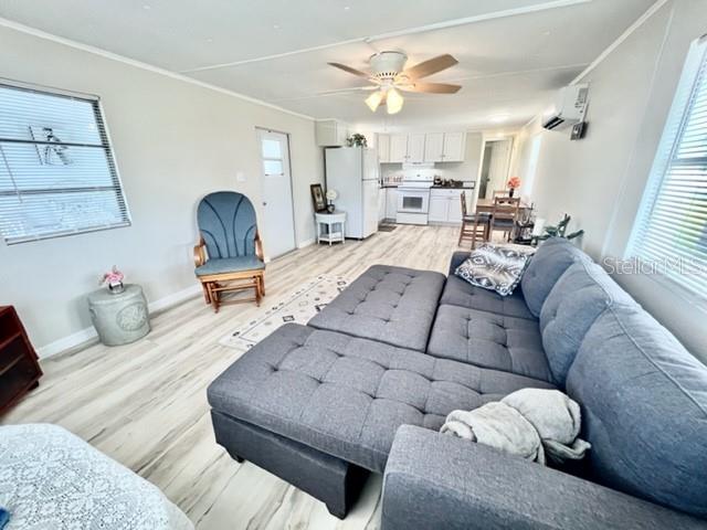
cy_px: 265
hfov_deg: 106.2
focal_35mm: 13
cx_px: 354
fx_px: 266
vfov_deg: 89.9
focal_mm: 1.57
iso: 200
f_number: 1.8
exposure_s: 1/120
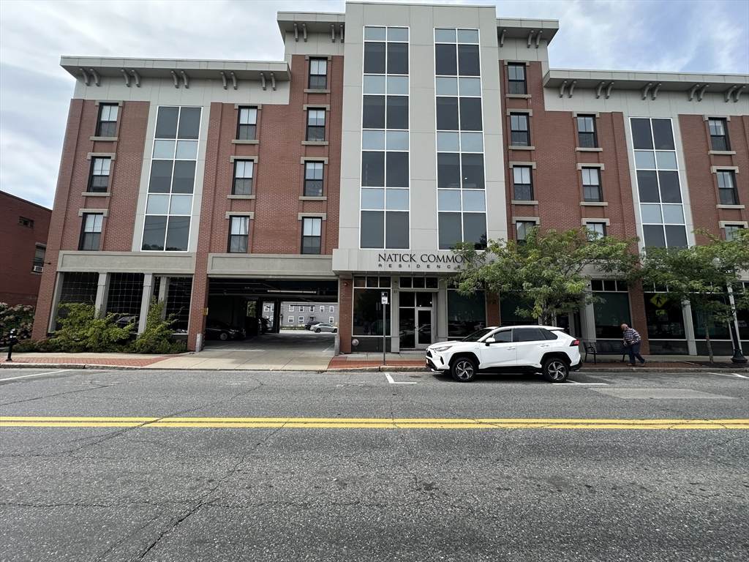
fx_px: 303
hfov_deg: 102.1
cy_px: 281
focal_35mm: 14
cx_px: 374
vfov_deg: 85.7
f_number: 2.2
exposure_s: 1/785
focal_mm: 2.22
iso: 40
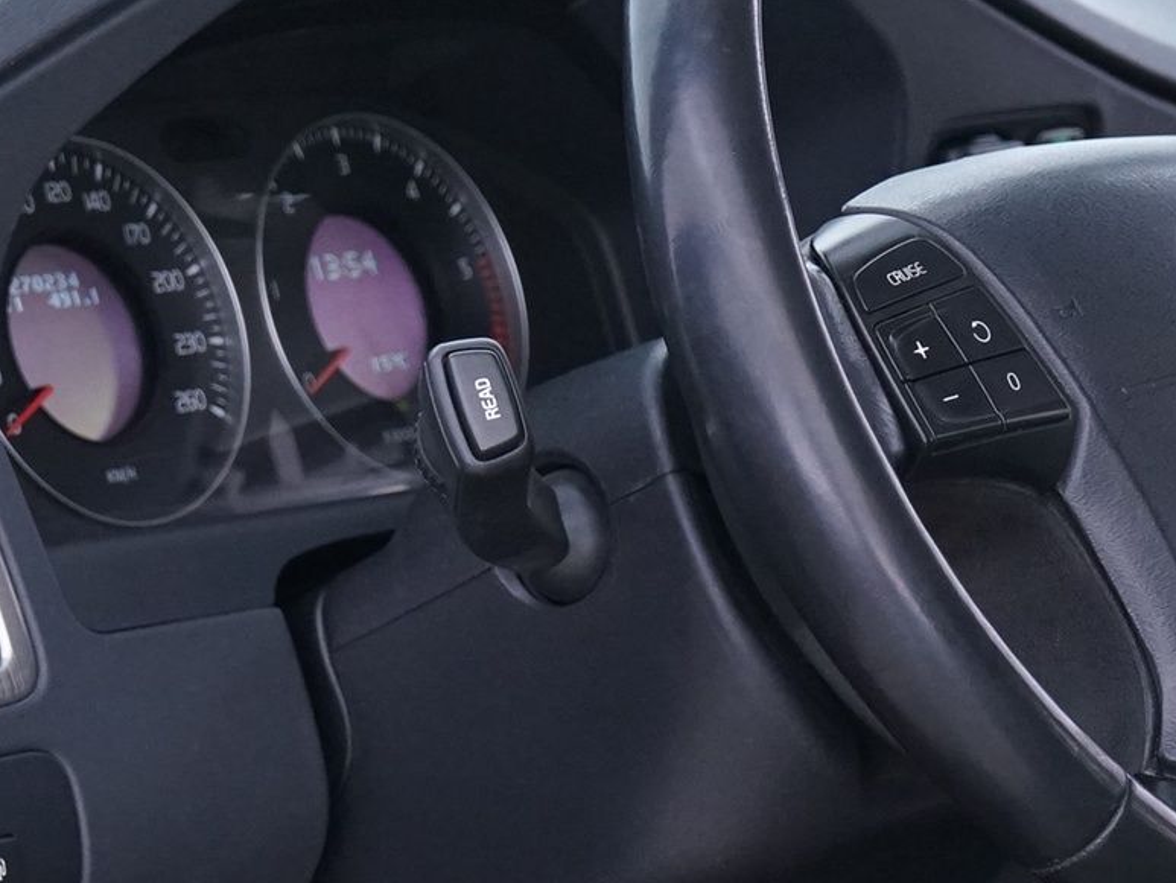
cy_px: 553
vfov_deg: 8.4
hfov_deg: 11.1
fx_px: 6014
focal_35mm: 177
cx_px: 892
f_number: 6.3
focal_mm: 57
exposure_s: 1/10
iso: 2500
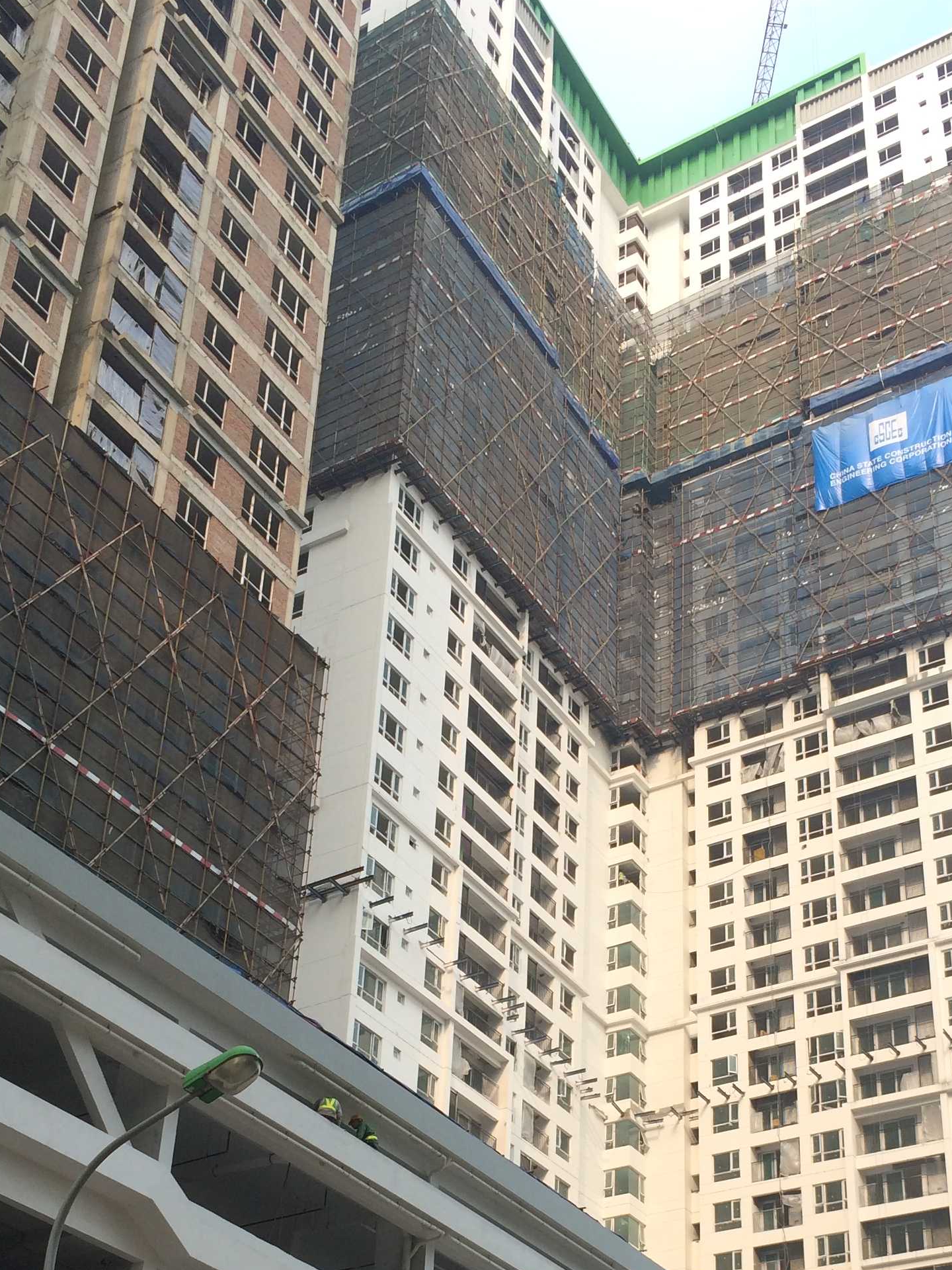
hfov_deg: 28.5
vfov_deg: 36.3
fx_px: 1870
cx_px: 541
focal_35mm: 51
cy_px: 1012
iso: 32
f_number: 2.2
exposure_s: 1/612
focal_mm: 4.12
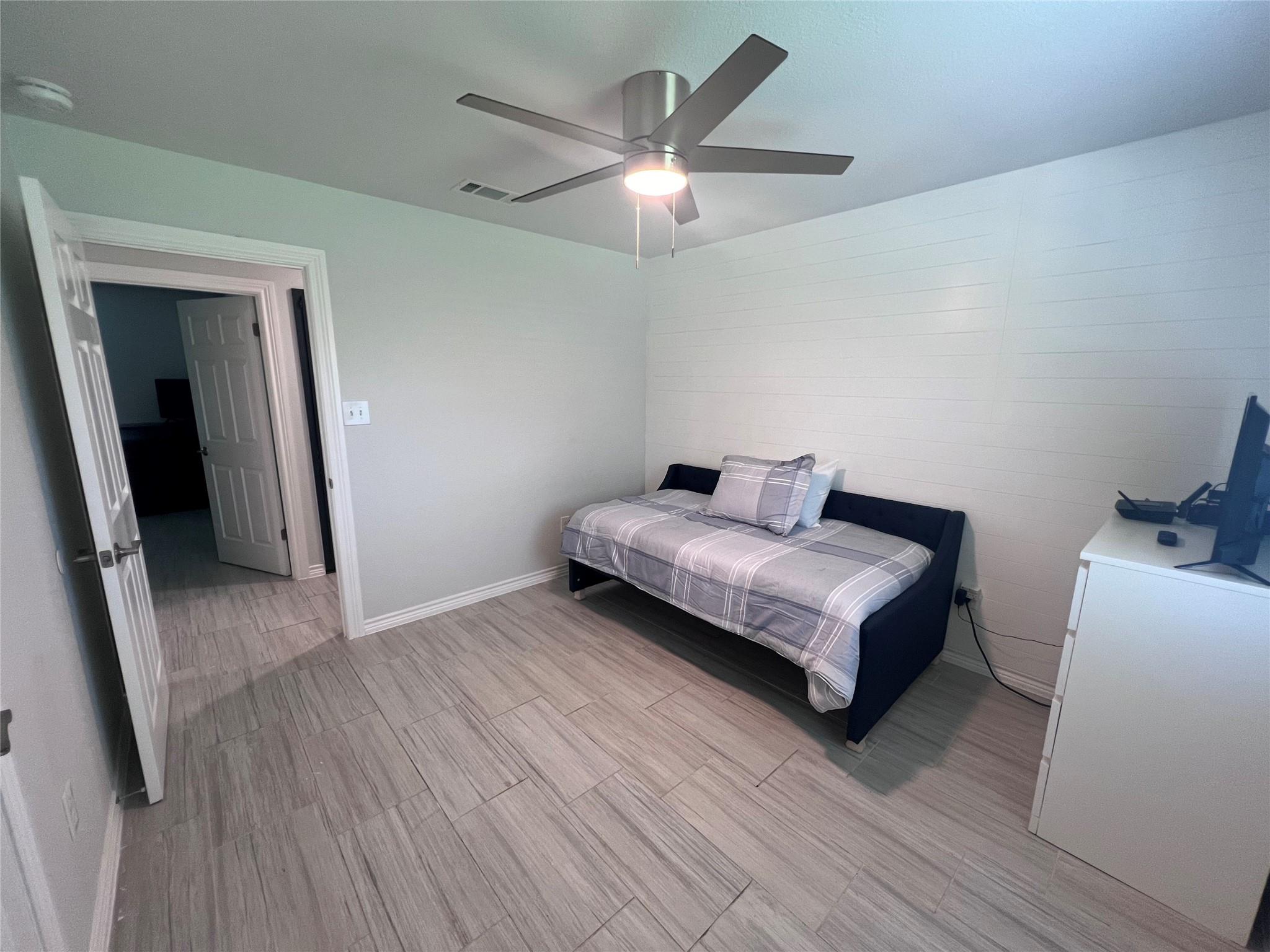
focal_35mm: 13
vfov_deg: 89.9
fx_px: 477
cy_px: 476
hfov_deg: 106.2
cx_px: 635
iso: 125
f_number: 1.8
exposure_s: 1/60
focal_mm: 1.57
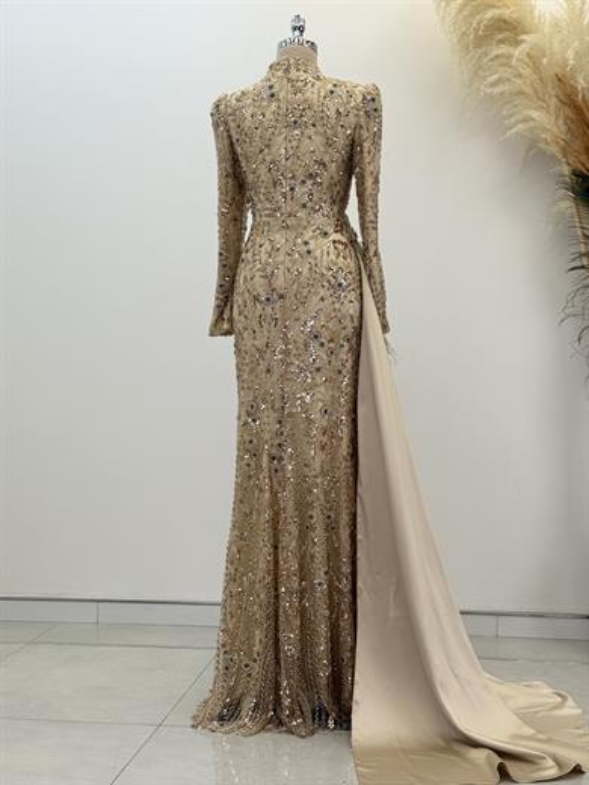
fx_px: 1089
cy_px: 392
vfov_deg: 39.7
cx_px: 294
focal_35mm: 48
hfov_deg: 30.3
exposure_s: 1/917
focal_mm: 6.76
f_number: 1.78
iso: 64
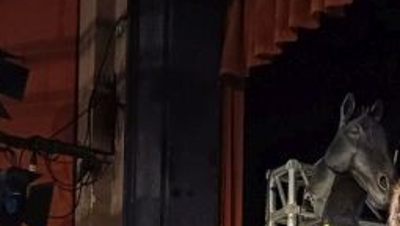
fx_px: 849
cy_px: 431
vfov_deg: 13.3
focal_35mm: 80
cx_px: 289
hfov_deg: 26.2
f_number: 1.8
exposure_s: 1/20
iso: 800
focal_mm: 4.65
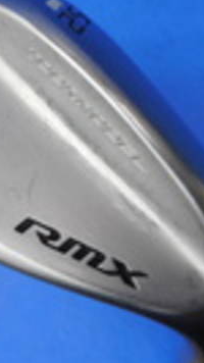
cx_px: 53
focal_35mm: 49
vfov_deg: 42.1
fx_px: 472
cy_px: 162
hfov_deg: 24.2
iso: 80
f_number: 3.7
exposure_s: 1/30
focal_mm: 4.5
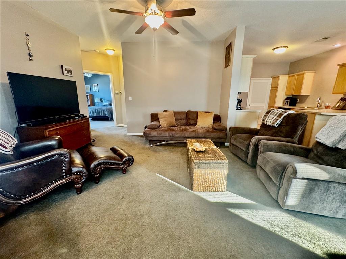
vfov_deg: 85.7
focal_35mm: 14
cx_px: 173
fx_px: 140
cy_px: 130
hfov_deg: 102.1
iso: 500
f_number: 2.2
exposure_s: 1/60
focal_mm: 2.22
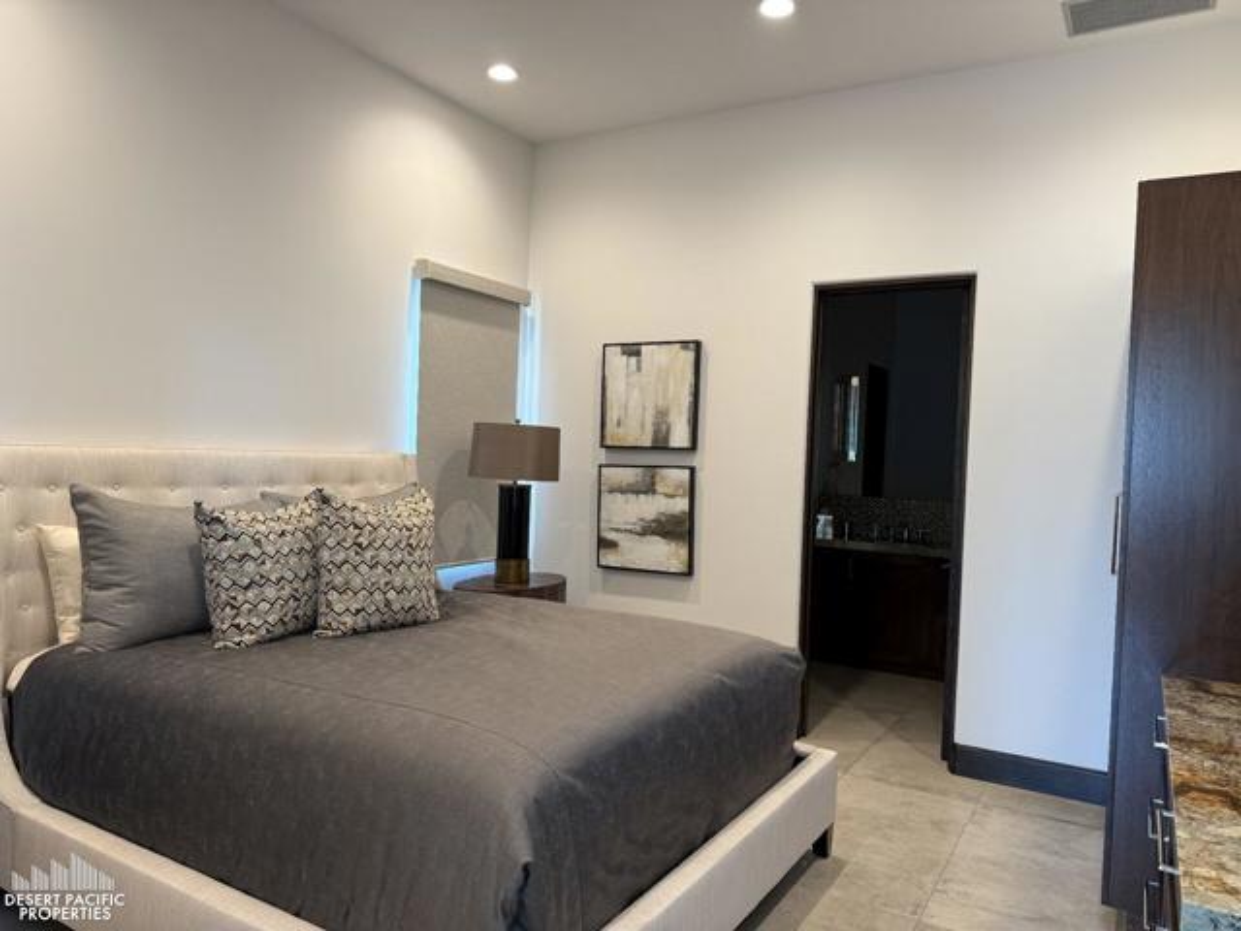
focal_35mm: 24
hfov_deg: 71.6
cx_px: 620
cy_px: 466
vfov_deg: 56.8
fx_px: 860
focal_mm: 6.76
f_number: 1.78
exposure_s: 1/60
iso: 125
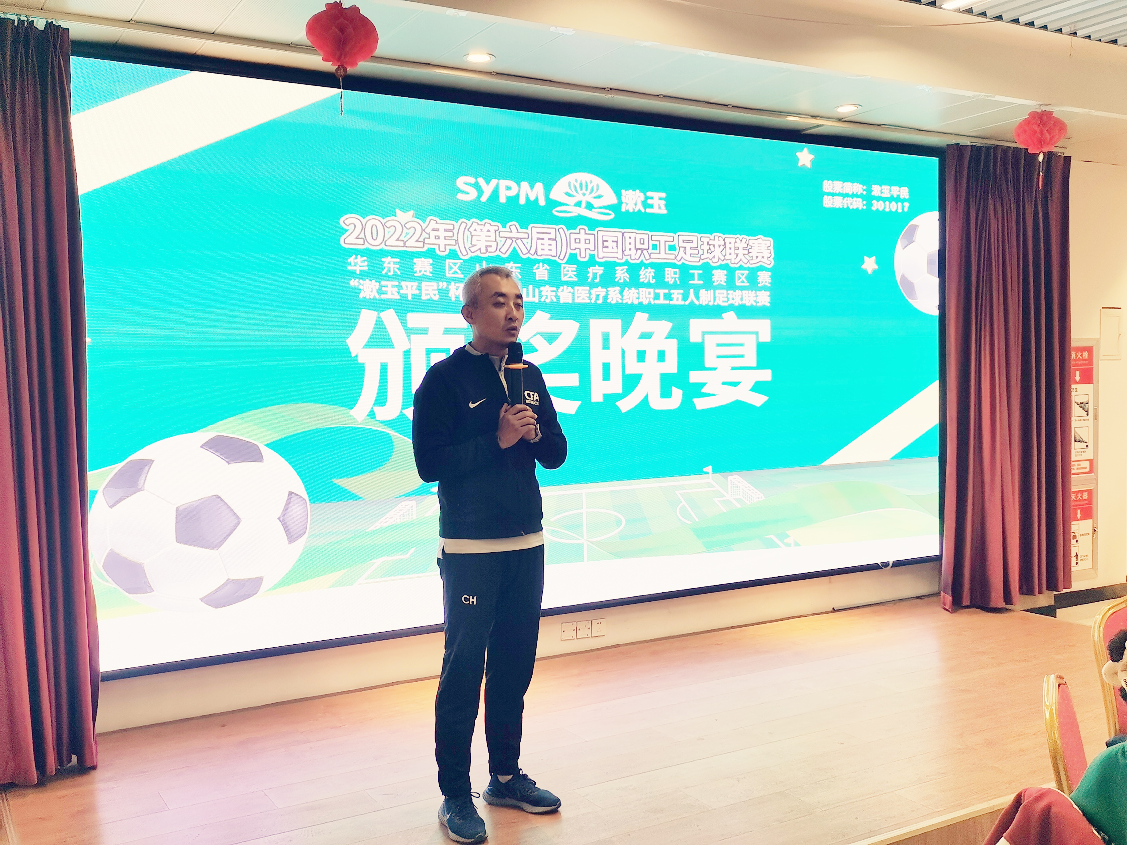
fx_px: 1140
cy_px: 422
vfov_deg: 40.7
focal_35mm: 35
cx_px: 564
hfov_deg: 52.6
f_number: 1.8
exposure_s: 1/100
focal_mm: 5.58
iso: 50
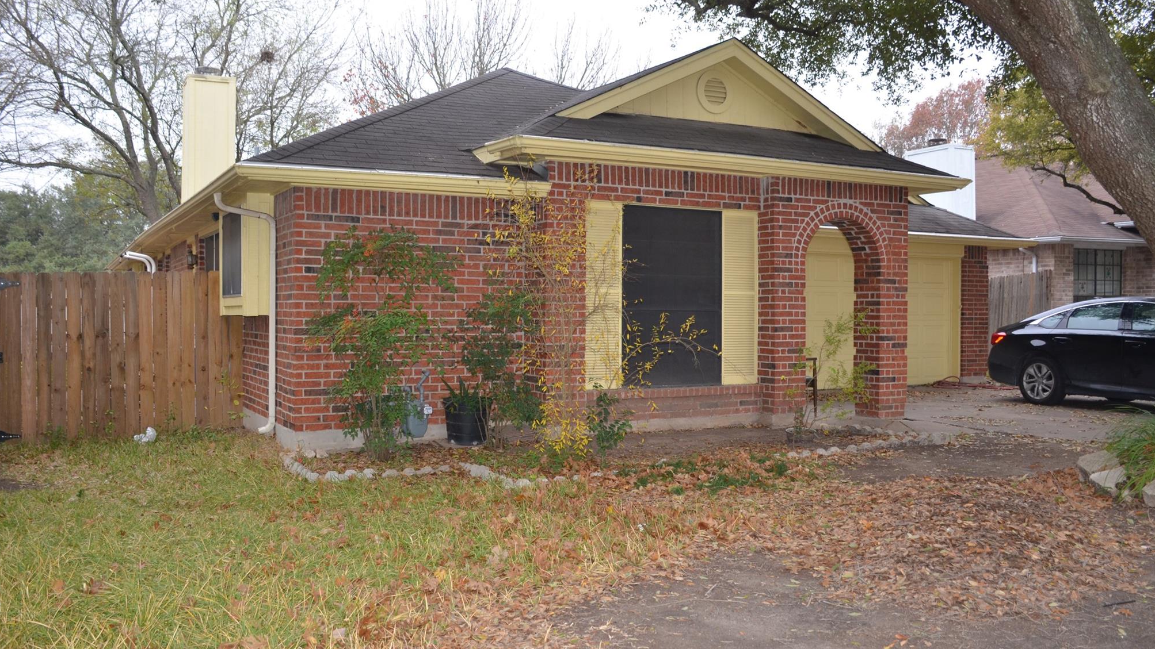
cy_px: 303
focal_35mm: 32
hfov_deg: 61.0
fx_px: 980
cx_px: 581
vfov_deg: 36.7
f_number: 3.5
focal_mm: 20
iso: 360
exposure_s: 1/125
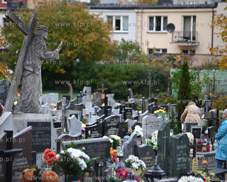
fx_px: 1532
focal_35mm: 228
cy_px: 91
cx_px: 98
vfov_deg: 6.8
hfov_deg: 8.5
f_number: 4.8
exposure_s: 1/160
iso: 1000
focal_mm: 195
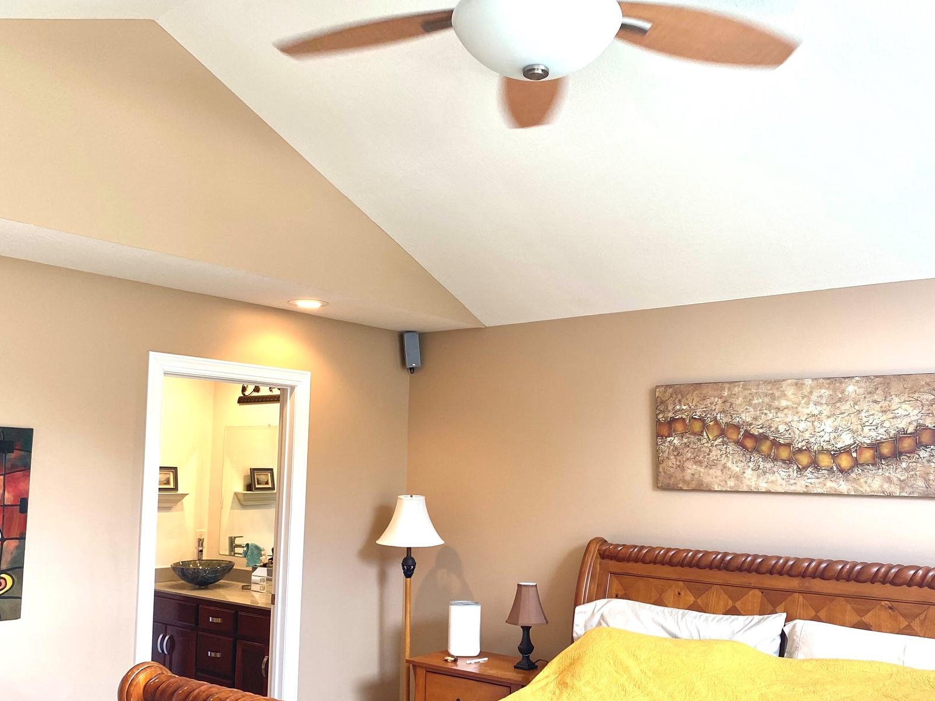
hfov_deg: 55.3
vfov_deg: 42.8
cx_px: 484
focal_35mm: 33
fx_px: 891
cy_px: 404
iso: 64
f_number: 1.8
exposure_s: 1/60
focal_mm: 4.25
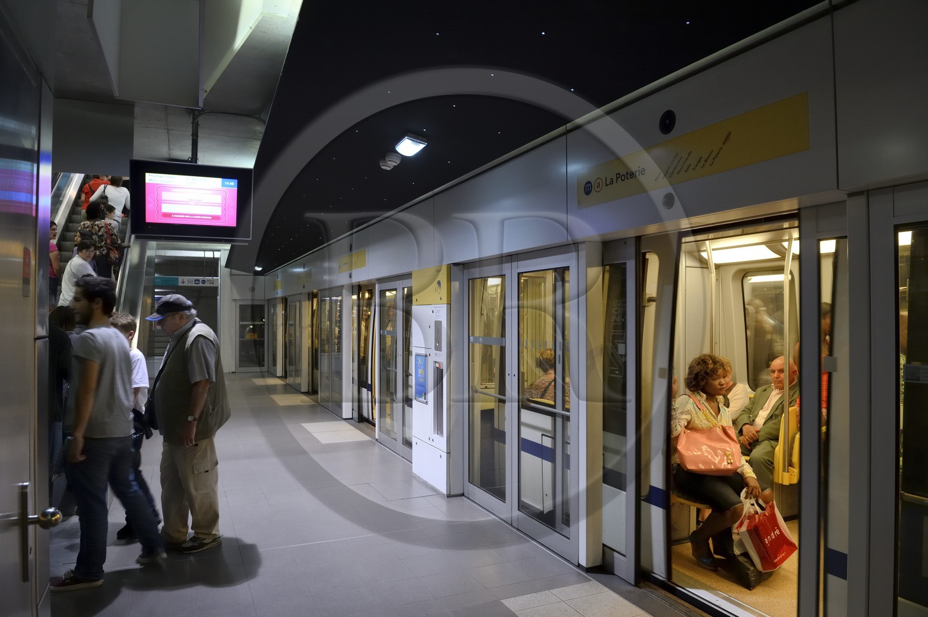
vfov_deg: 53.1
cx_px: 464
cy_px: 308
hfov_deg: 73.8
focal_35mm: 24
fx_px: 618
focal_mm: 24
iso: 1600
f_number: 5.6
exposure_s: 1/40
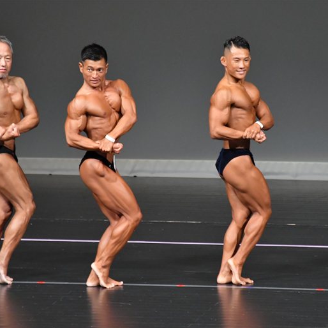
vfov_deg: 4.0
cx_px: 233
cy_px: 164
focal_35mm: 442
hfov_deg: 4.0
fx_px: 4738
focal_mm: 230
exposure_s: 1/400
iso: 5000
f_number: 5.6
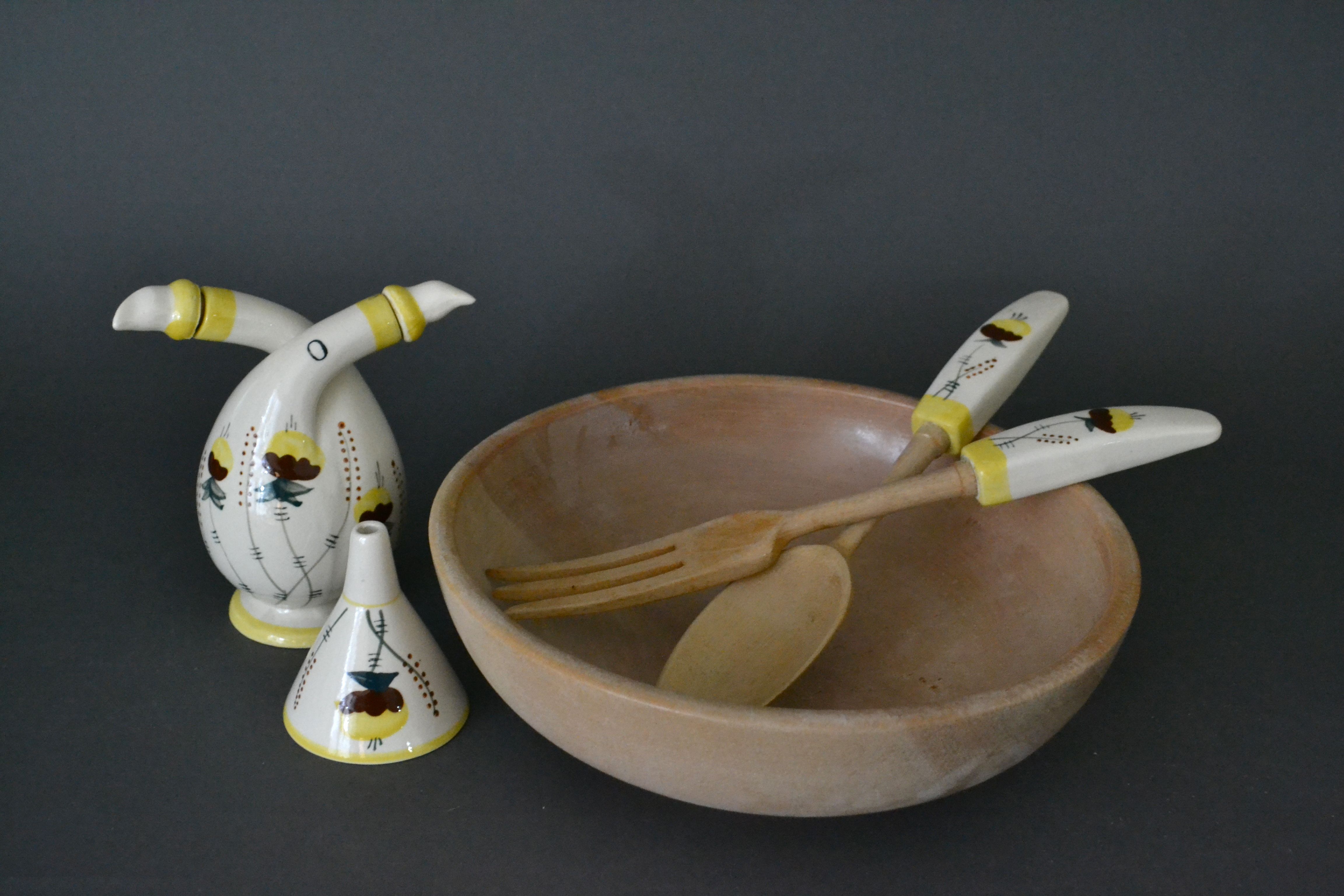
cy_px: 448
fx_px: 1904
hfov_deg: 38.9
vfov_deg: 26.5
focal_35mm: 51
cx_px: 672
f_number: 5.6
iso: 3200
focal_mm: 34
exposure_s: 1/80
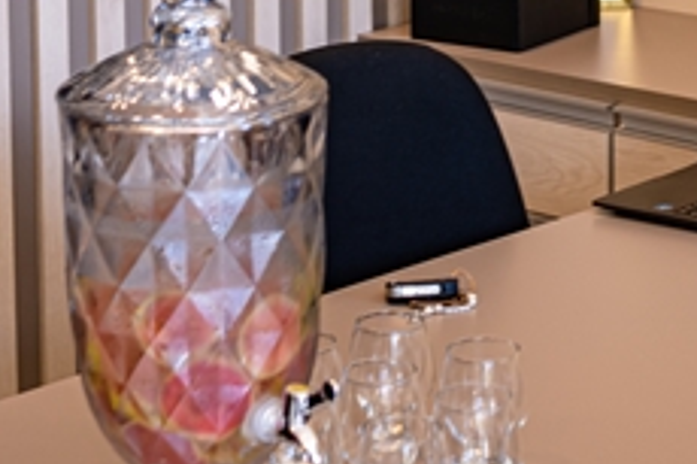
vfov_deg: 11.2
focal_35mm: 116
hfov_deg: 17.6
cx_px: 417
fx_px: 2244
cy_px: -273
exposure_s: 1/60
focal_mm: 24
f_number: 2.8
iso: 100
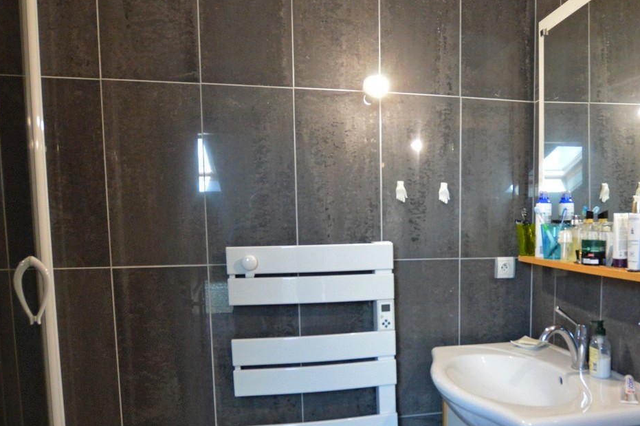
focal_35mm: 29
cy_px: 278
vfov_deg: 44.3
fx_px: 515
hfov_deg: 62.2
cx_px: 423
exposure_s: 1/60
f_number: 3.5
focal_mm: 10
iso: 1800
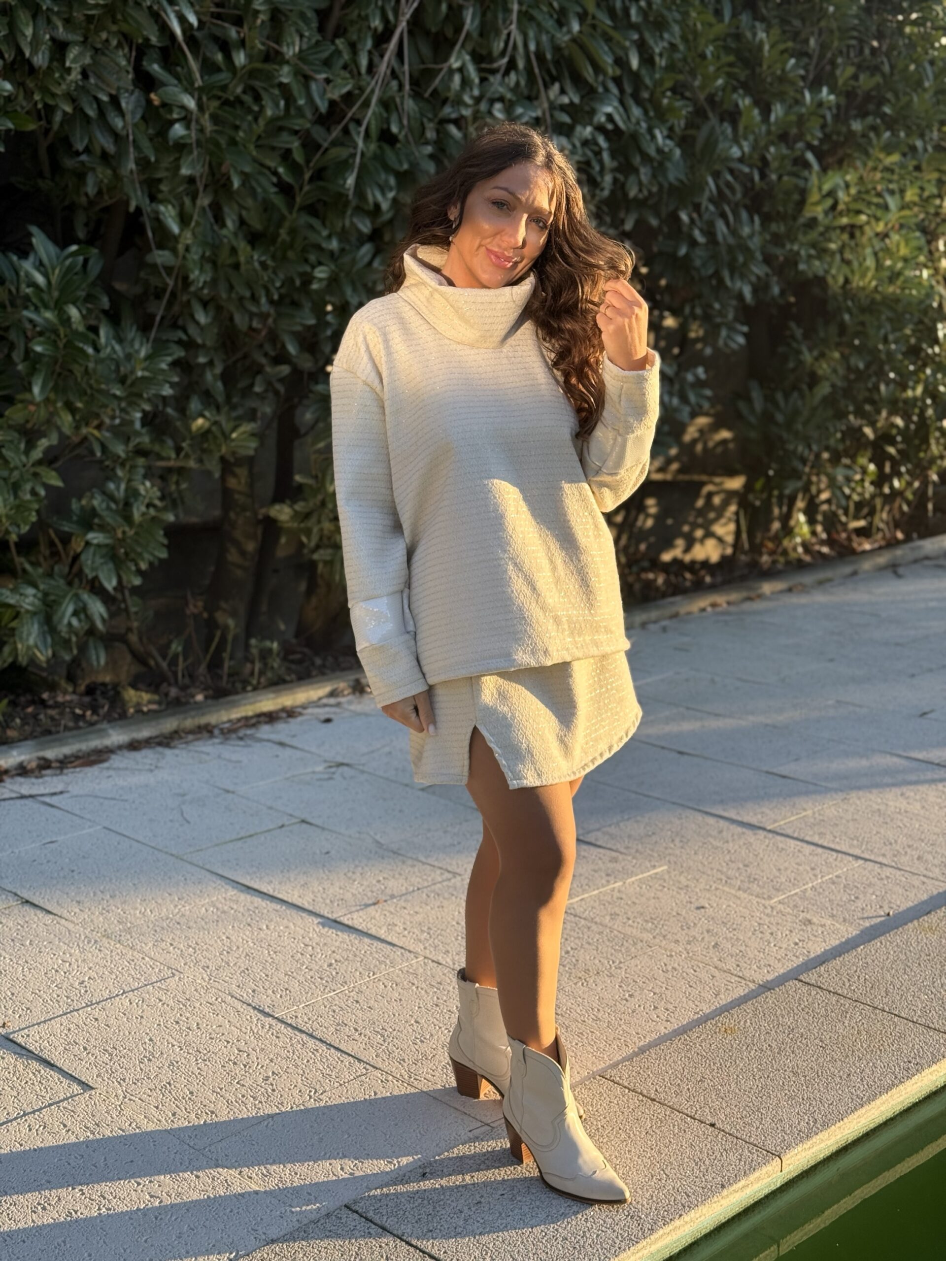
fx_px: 1749
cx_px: 473
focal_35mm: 48
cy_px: 630
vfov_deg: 39.7
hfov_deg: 30.3
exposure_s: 1/962
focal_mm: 6.76
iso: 80
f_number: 1.78
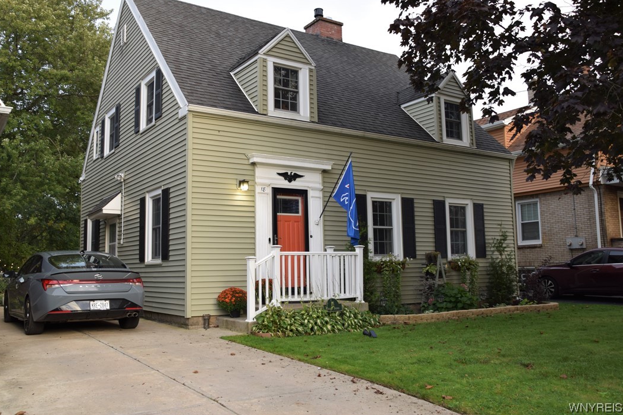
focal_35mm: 33
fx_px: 563
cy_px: 202
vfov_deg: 40.5
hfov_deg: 57.9
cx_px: 303
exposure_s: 1/125
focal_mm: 21
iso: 400
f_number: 5.6
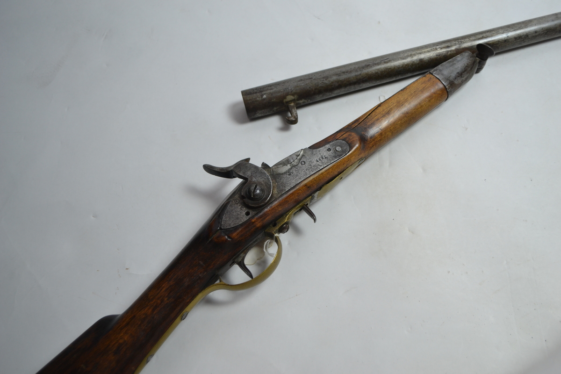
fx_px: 561
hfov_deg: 53.1
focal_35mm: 36
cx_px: 280
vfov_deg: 36.9
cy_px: 187
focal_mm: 24
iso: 400
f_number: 4
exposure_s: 1/30
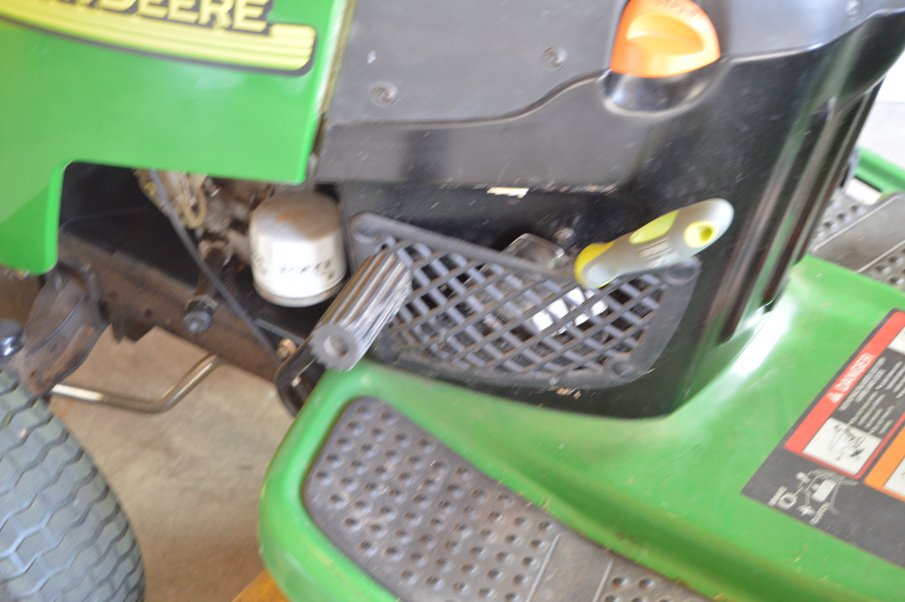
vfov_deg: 18.1
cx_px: 452
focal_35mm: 75
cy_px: 301
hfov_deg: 27.0
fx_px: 1884
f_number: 5.6
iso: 800
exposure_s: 1/15
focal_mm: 50
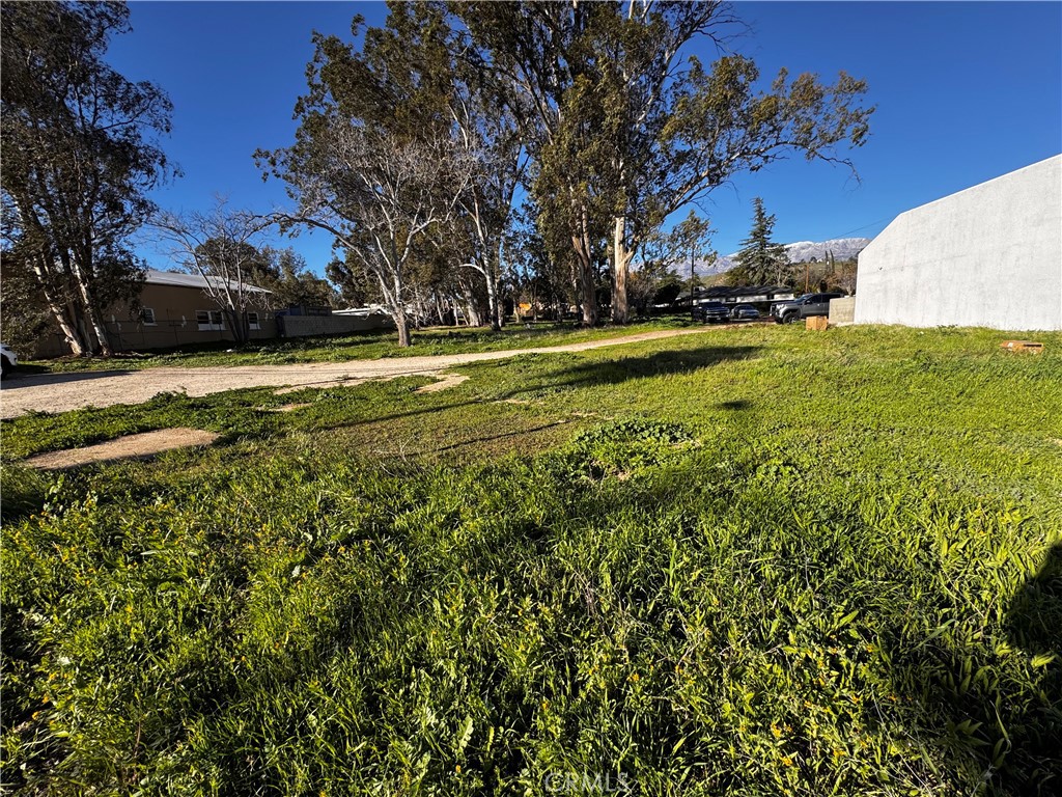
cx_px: 531
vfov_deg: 85.7
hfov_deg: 102.1
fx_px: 430
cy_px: 398
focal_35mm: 14
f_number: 2.2
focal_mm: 2.22
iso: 40
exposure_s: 1/921
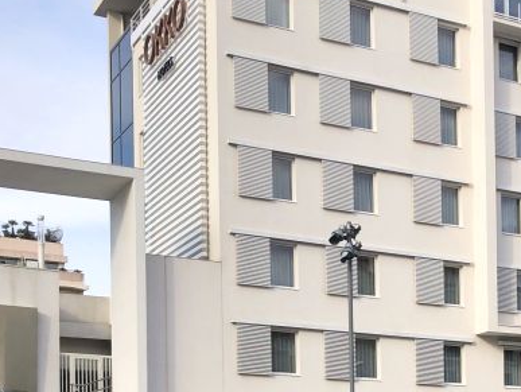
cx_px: 448
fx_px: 1115
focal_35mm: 74
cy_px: 501
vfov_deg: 18.6
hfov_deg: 25.6
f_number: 1.8
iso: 20
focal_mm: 4
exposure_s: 1/906
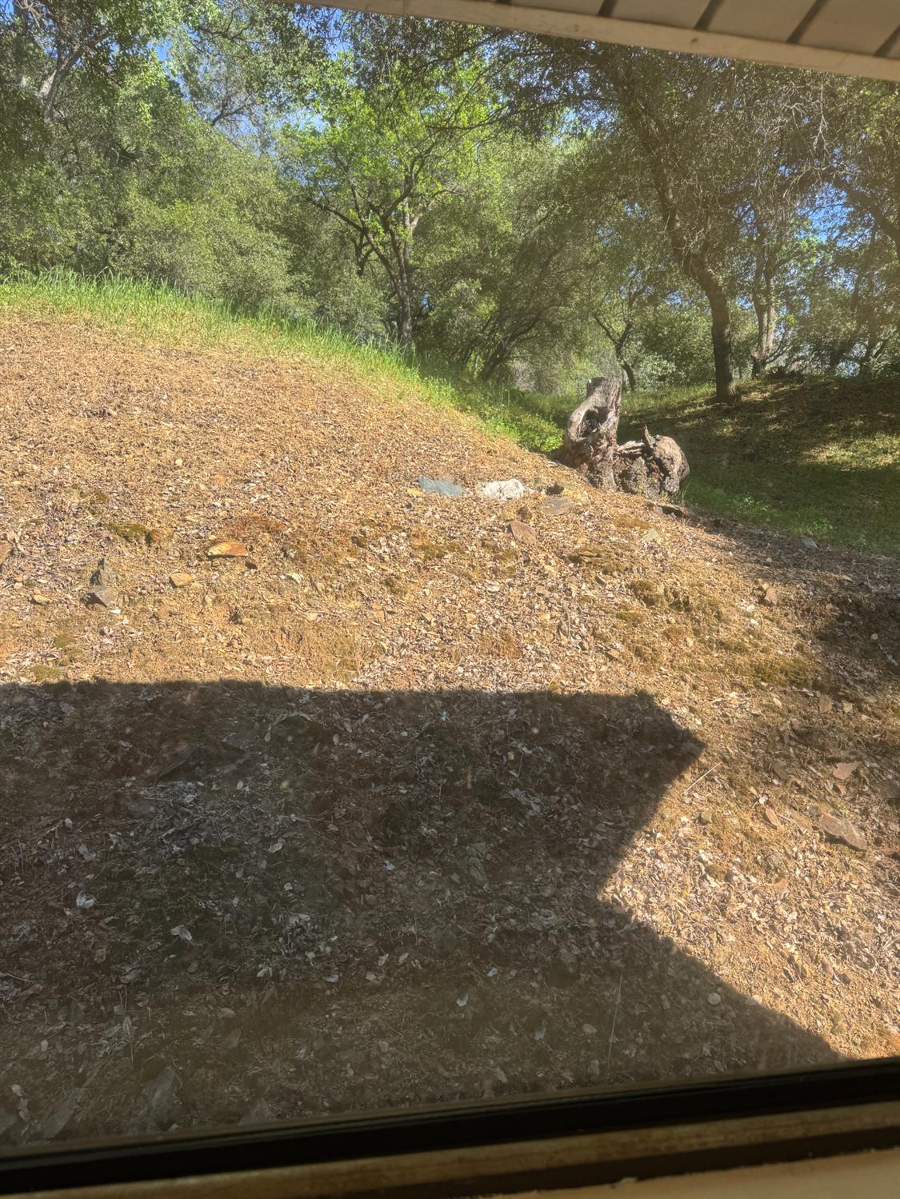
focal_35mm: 24
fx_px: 832
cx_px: 450
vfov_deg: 71.6
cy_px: 600
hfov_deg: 56.8
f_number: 1.78
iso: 80
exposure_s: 1/1285
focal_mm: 6.76
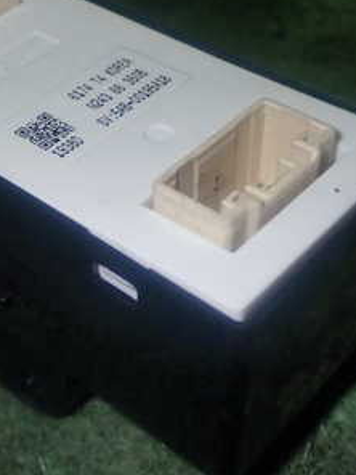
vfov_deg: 26.6
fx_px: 1001
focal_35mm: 73
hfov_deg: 19.9
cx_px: 66
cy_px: 172
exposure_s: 1/40
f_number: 7.1
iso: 200
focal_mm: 6.37
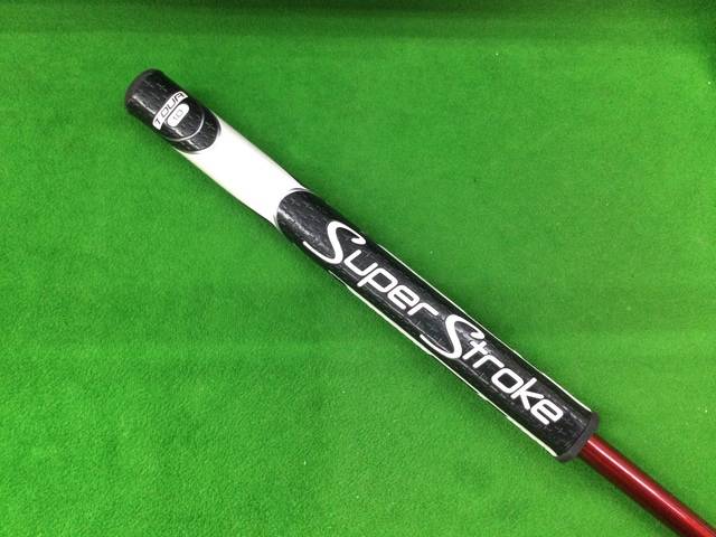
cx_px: 358
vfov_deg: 45.4
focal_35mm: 31
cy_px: 268
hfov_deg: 58.4
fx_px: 641
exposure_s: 1/30
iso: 160
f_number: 2.4
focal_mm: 3.3
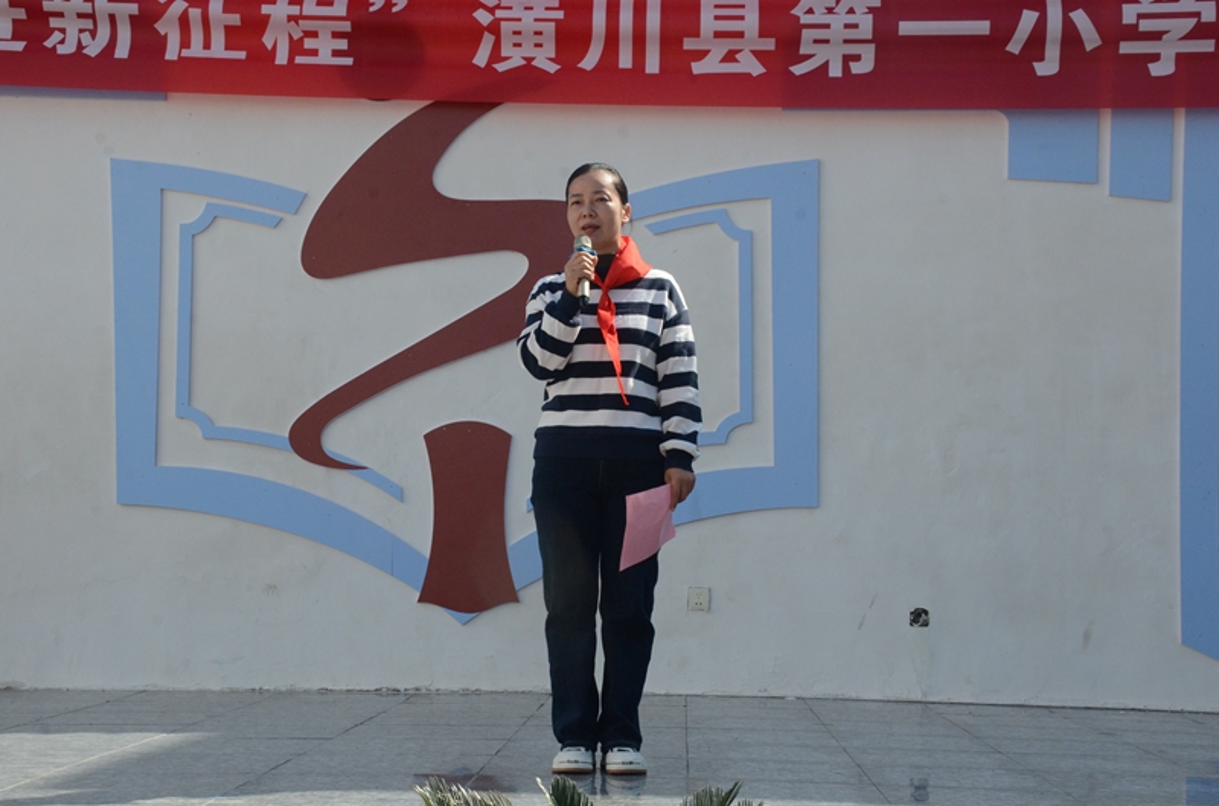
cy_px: 403
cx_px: 610
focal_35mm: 72
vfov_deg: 18.8
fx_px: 2432
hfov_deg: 28.1
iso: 1250
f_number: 16
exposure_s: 1/1000
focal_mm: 48
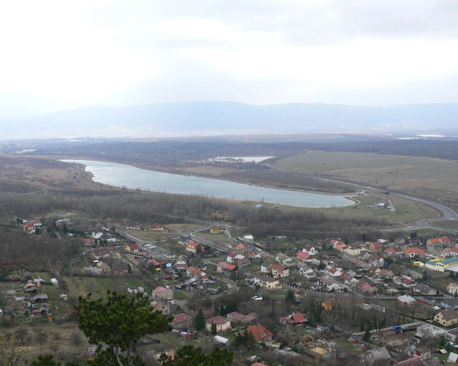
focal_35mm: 39
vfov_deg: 38.2
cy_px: 184
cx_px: 232
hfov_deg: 46.8
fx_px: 529
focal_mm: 7.8
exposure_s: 1/80
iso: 100
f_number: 4
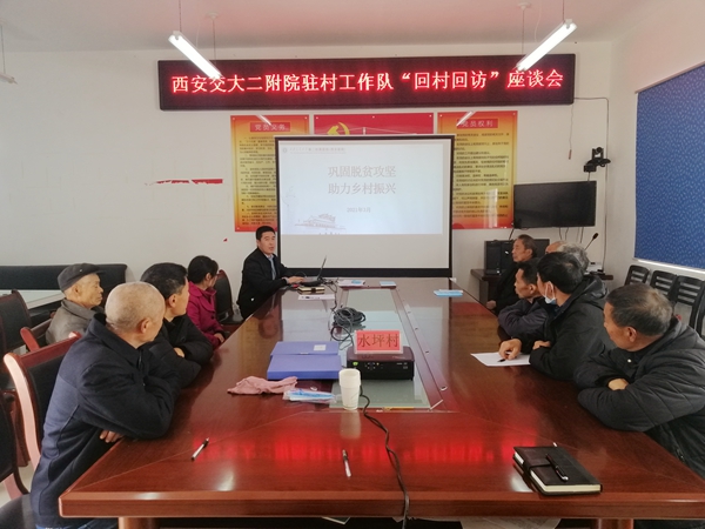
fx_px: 530
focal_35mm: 26
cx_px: 352
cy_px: 264
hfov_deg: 67.3
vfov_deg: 53.1
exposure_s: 1/50
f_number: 2.2
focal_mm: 3.81
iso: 64
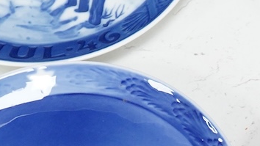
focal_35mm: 150
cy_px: 210
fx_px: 1034
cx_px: 264
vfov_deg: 7.9
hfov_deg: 14.1
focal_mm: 30
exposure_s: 1/200
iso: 3200
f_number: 8
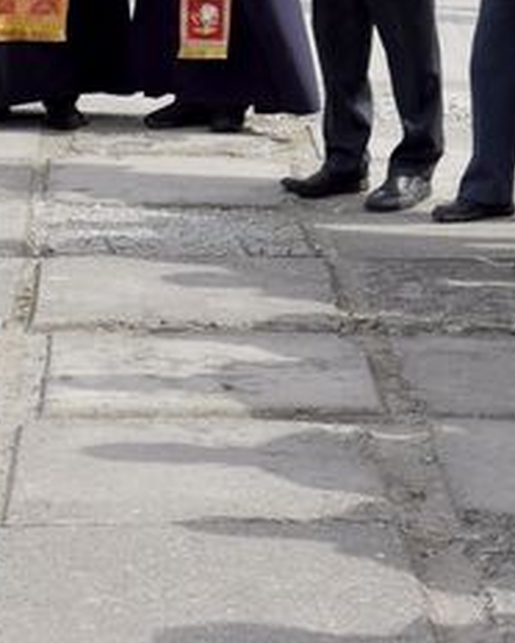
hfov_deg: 8.8
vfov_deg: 11.0
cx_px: 645
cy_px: -35
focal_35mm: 173
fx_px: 3292
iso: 100
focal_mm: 38
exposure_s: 1/200
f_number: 8
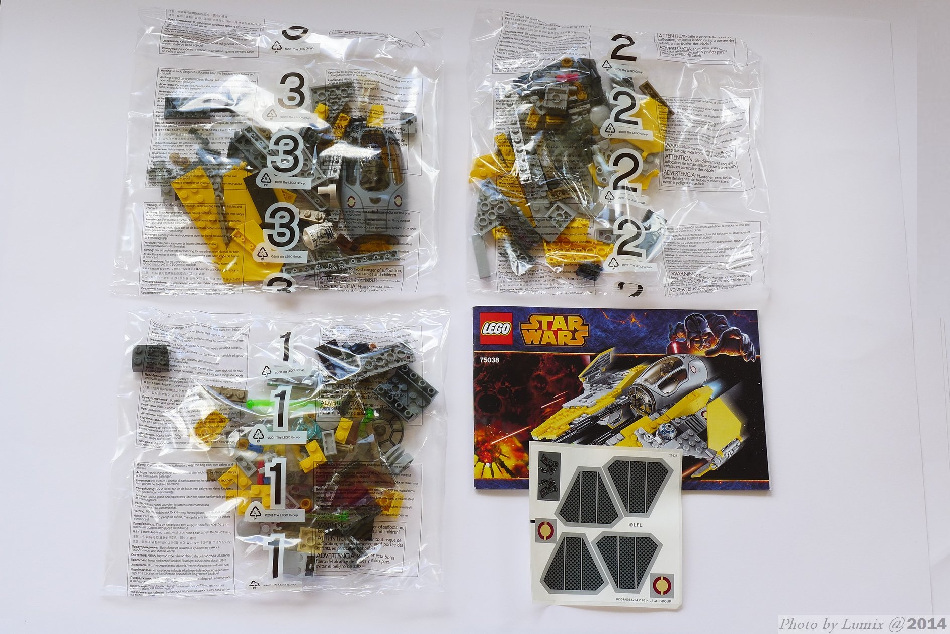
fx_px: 1452
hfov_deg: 36.2
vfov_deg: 24.6
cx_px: 475
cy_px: 317
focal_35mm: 55
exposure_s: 1/60
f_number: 4
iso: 80
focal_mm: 10.8
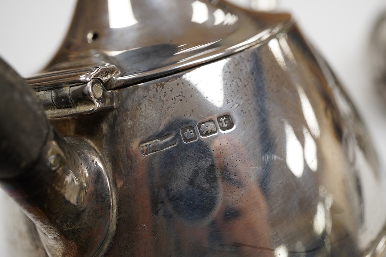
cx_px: 193
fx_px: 482
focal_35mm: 45
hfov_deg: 43.6
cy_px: 128
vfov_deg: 29.9
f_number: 9
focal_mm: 30
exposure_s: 1/125
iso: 800
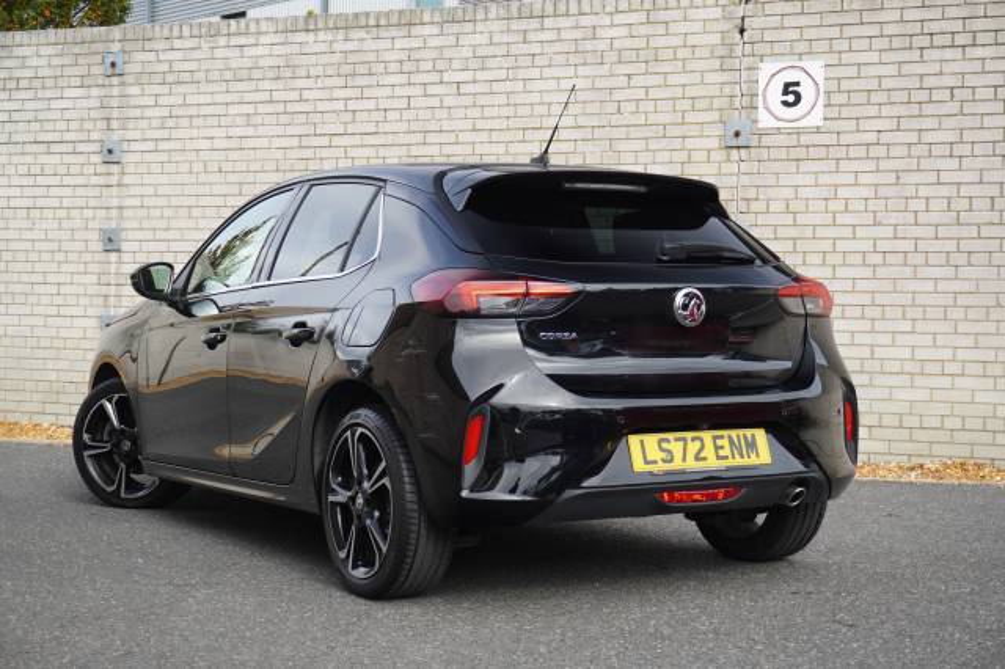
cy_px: 334
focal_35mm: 56
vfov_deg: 24.4
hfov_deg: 36.0
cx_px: 502
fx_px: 1549
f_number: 5.6
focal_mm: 37
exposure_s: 1/160
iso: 200
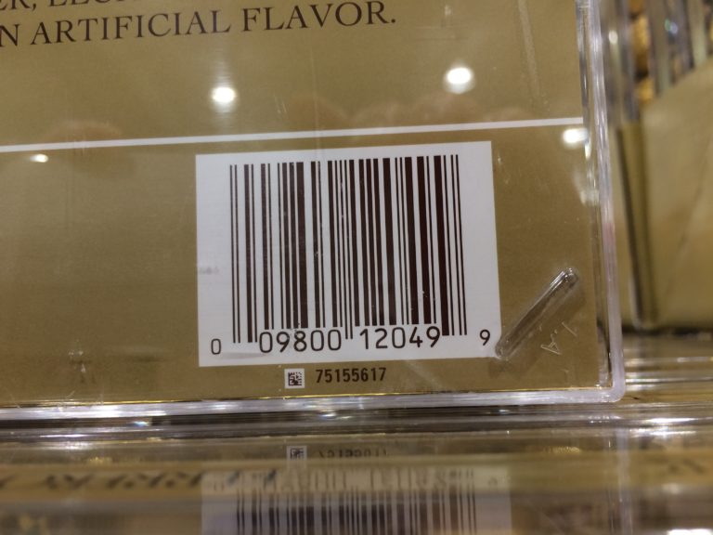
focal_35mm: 29
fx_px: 597
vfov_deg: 48.2
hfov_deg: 61.7
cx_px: 356
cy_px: 268
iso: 80
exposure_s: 1/30
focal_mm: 4.15
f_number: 2.2
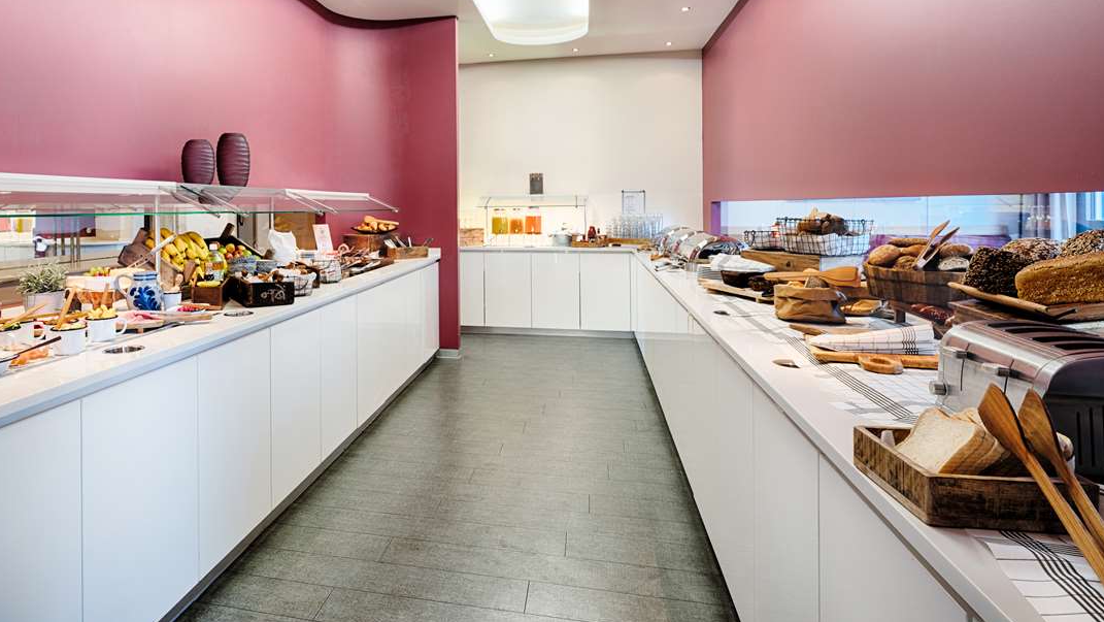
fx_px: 644
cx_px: 438
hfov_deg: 80.2
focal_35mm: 22
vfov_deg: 50.6
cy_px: 209
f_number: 8
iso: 100
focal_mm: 15
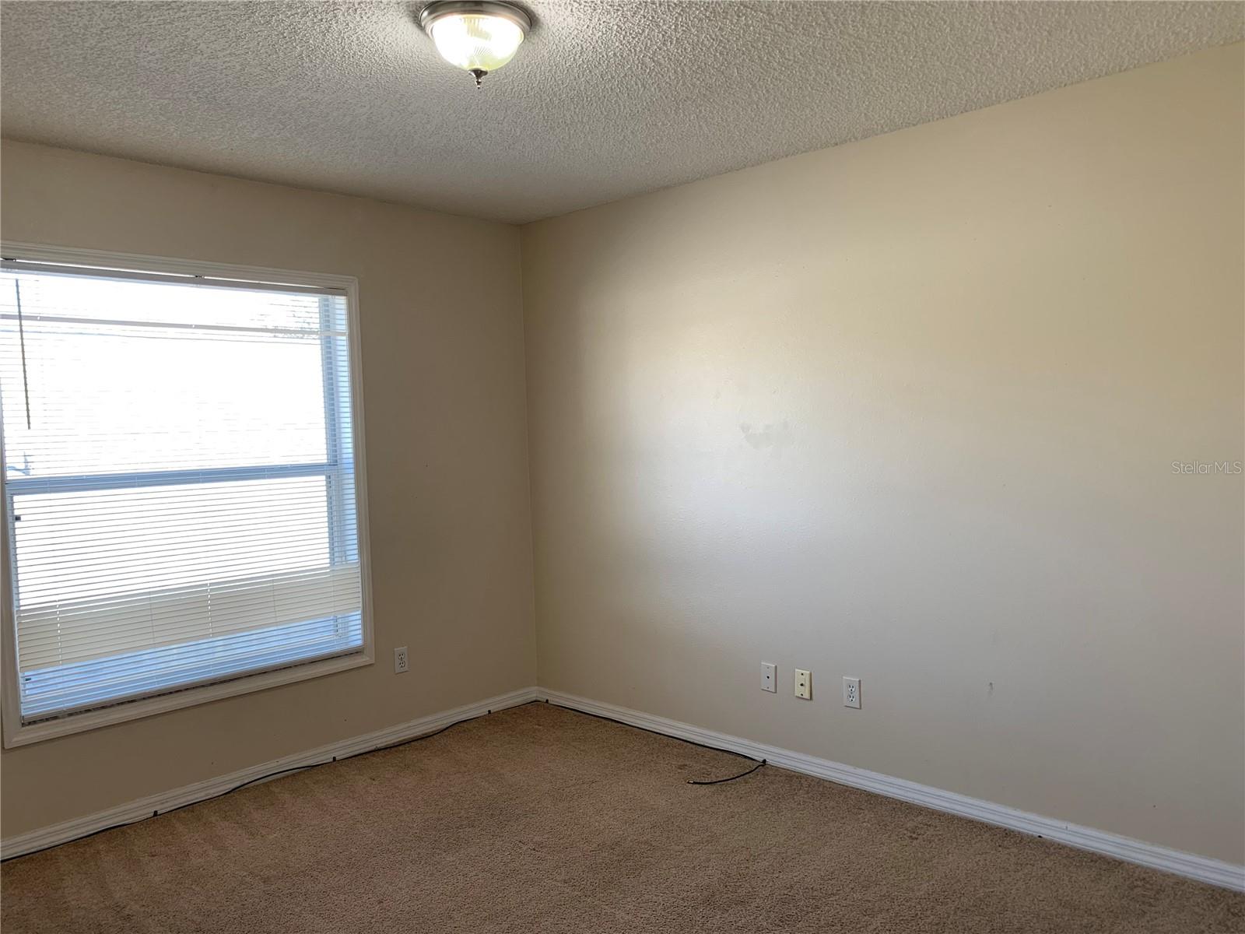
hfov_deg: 67.3
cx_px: 622
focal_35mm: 26
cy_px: 467
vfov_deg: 53.1
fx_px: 935
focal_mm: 4.25
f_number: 1.8
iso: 50
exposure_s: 1/120
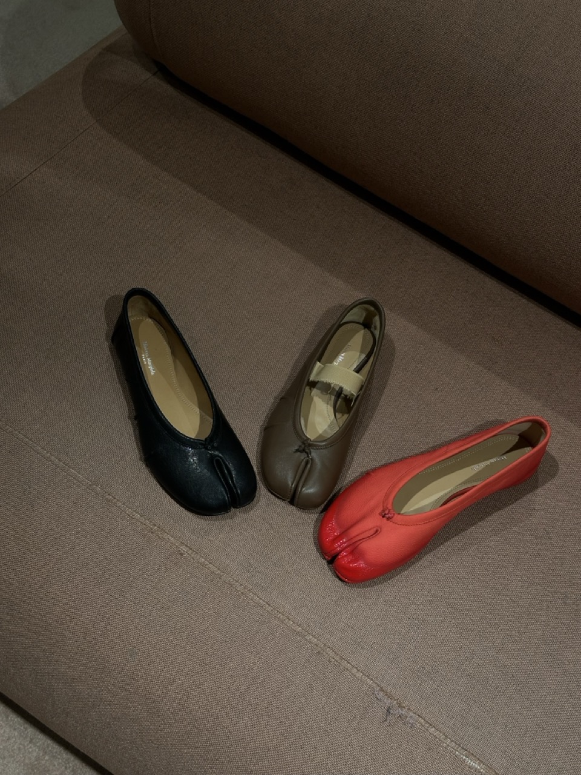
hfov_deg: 30.3
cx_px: 290
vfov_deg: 39.7
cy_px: 388
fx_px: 1074
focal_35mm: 48
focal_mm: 6.86
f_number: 1.78
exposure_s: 1/181
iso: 50
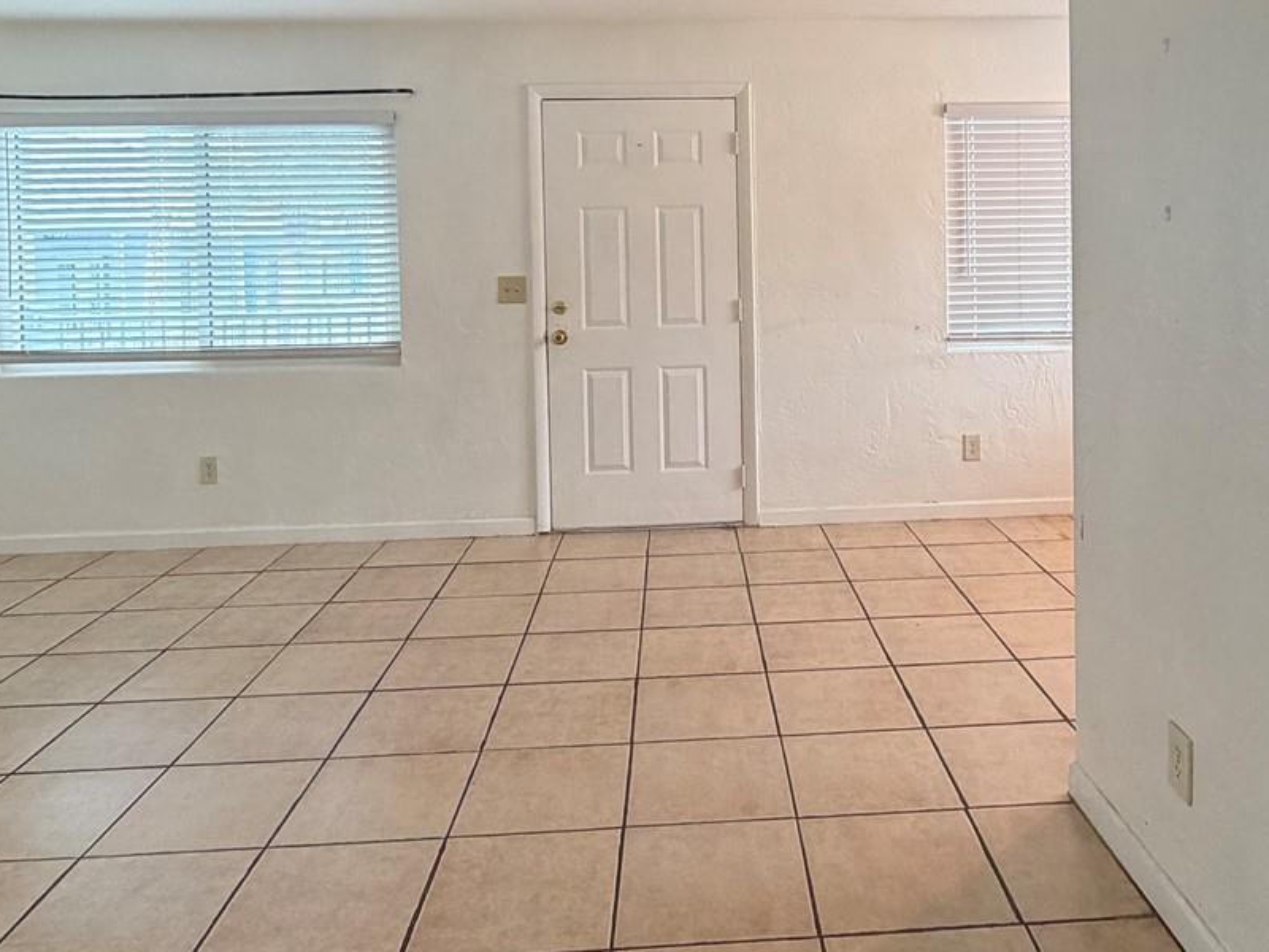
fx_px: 1026
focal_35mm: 28
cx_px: 752
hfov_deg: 63.0
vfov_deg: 48.1
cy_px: 254
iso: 320
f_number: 2.2
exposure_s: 1/60
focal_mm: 2.22
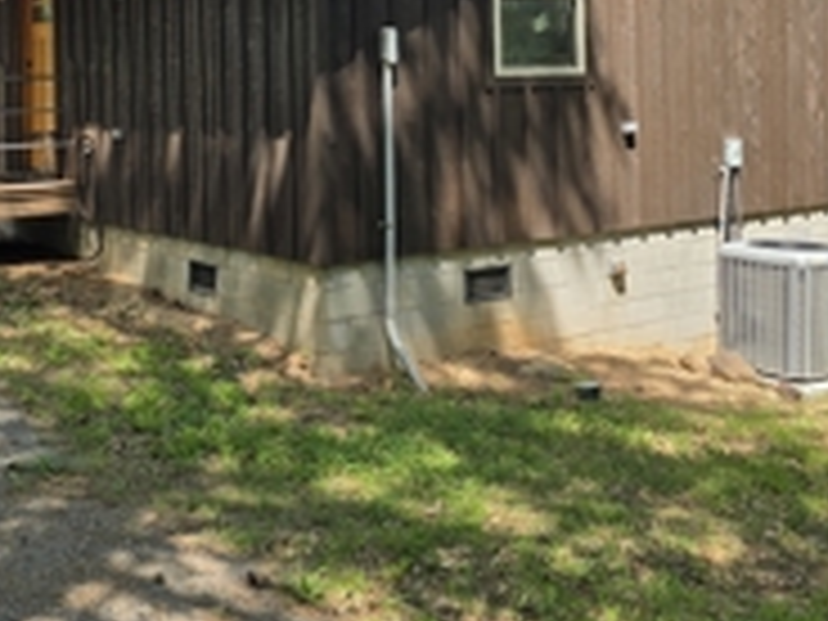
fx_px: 1196
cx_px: 346
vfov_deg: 28.4
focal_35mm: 50
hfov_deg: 38.1
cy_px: 112
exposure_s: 1/532
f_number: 1.7
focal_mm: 6.3
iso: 12
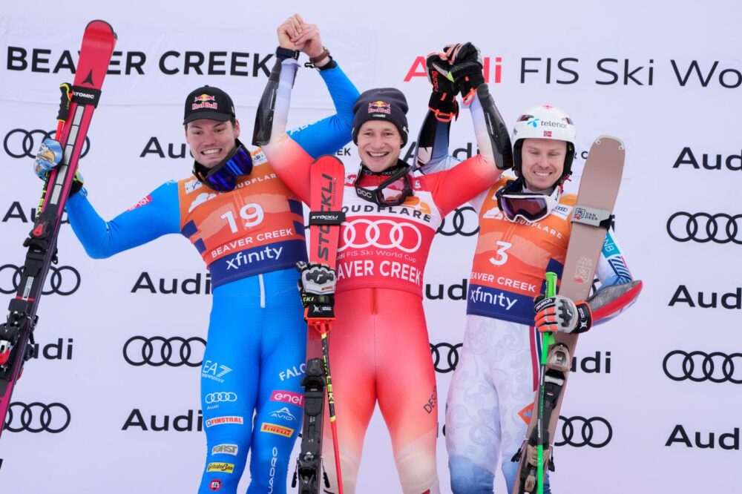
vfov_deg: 8.2
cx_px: 371
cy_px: 247
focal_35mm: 168
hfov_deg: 12.2
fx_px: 3461
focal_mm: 168
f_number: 5.6
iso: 800
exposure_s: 1/1600
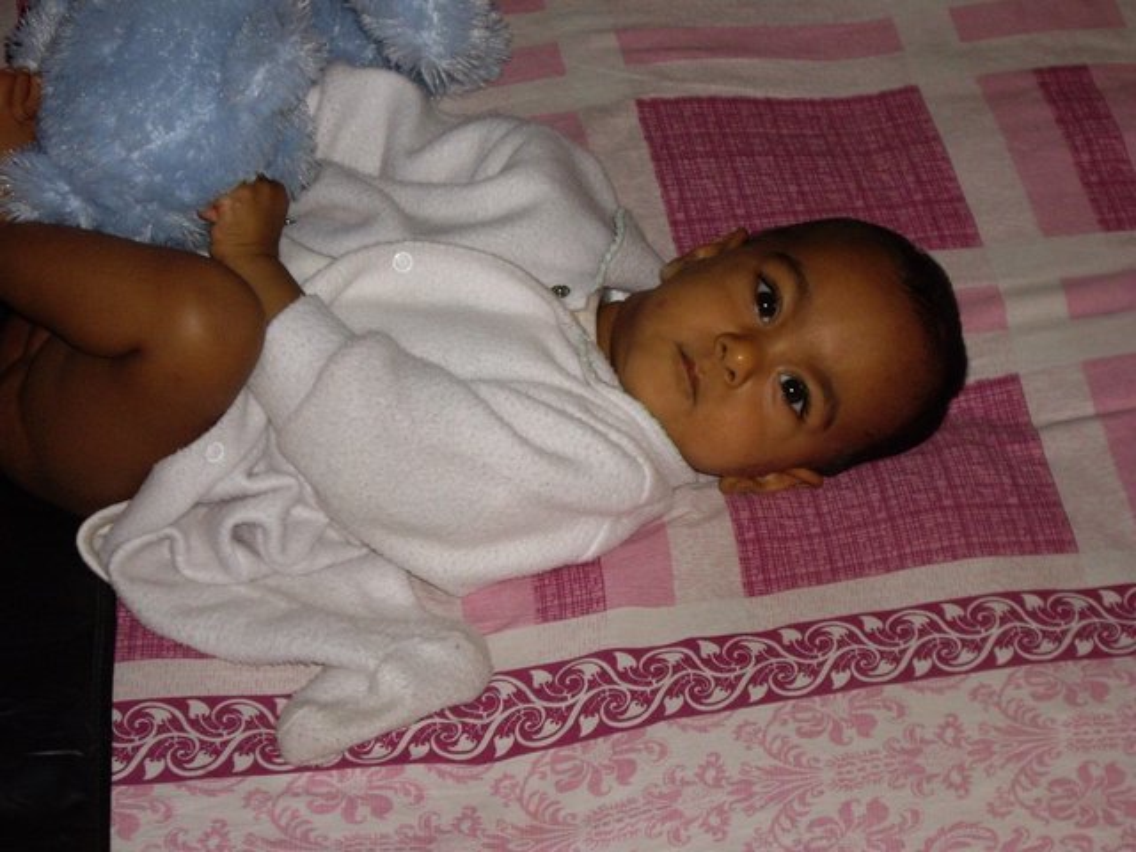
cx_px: 568
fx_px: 3741
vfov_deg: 13.0
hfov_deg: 17.3
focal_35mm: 114
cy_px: 426
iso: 200
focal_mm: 18.6
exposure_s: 1/125
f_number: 5.2
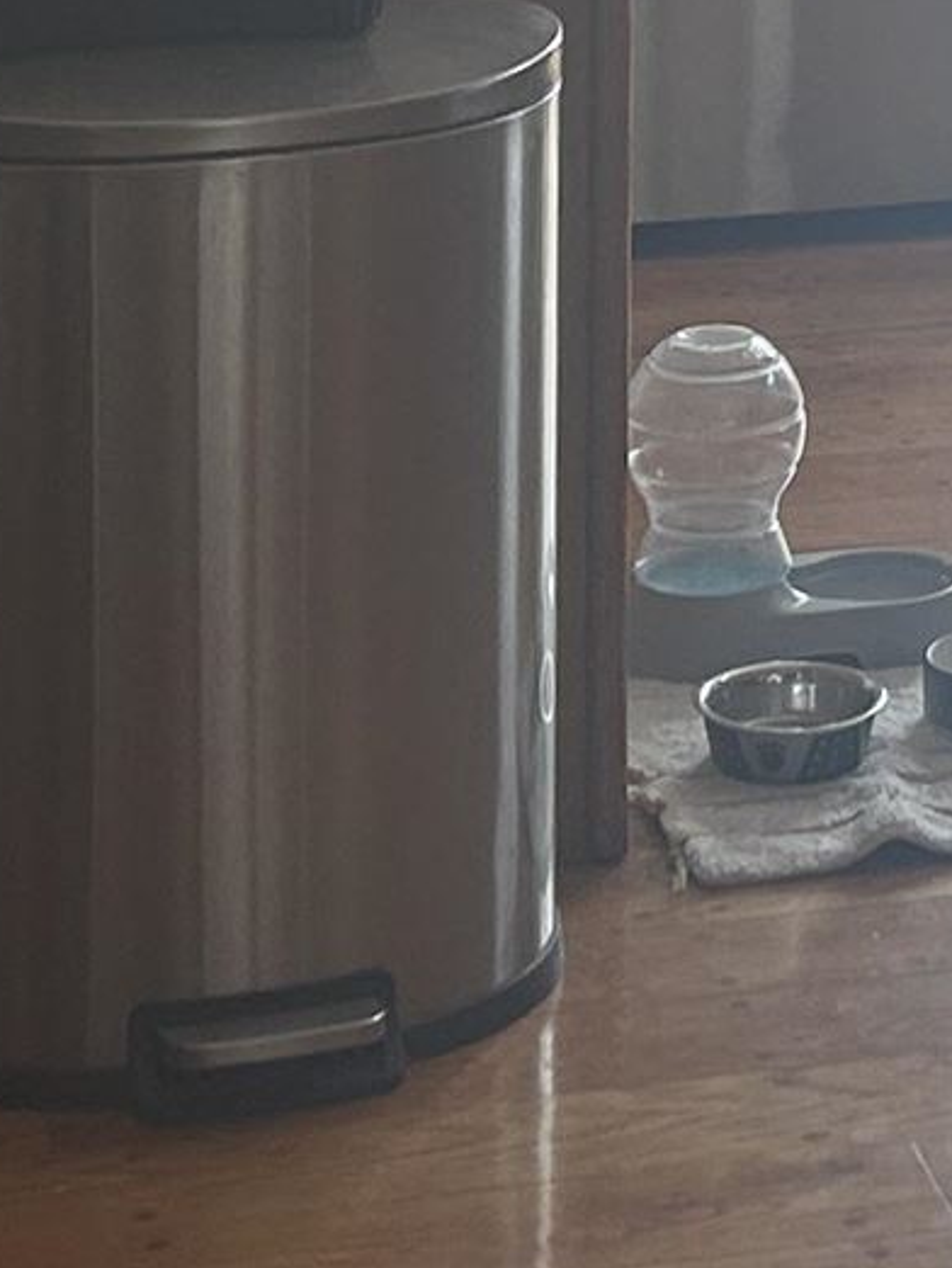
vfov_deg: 12.0
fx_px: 5606
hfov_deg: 9.5
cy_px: -887
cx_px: 1246
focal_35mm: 153
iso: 50
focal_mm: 5.7
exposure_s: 1/120
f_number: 1.5
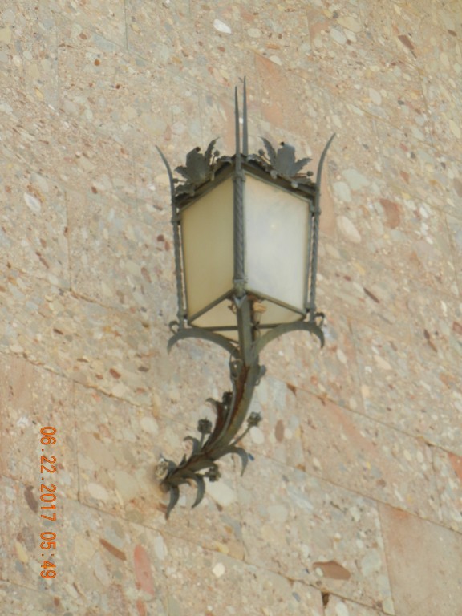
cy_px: 308
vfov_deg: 17.0
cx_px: 231
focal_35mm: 116
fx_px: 2064
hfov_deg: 12.8
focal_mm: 20.9
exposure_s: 1/250
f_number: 4.6
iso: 210
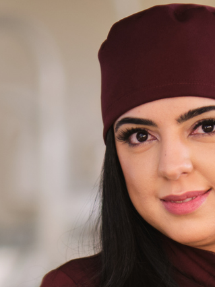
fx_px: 2528
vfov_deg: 6.4
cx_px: 213
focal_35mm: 305
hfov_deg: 4.9
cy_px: 488
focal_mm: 50
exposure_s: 1/125
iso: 160
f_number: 1
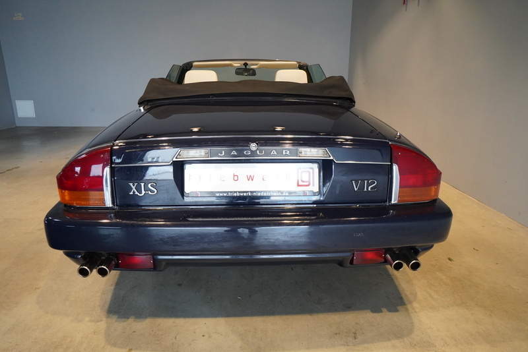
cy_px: 176
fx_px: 374
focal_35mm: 26
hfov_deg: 70.4
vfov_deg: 50.4
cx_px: 264
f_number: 6.3
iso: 2000
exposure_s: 1/60
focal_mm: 17
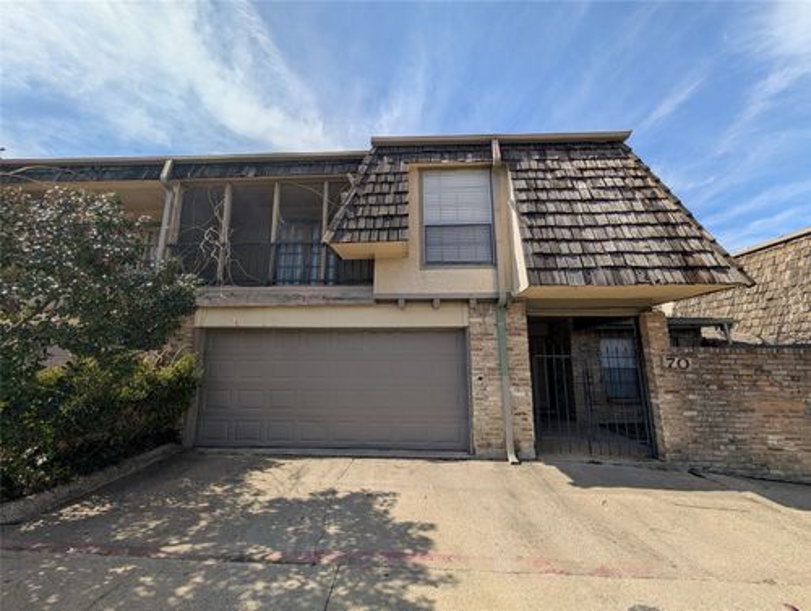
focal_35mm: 12
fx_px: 282
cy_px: 306
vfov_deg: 94.7
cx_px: 406
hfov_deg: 110.4
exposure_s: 1/3906
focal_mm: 2.02
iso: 58
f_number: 1.7
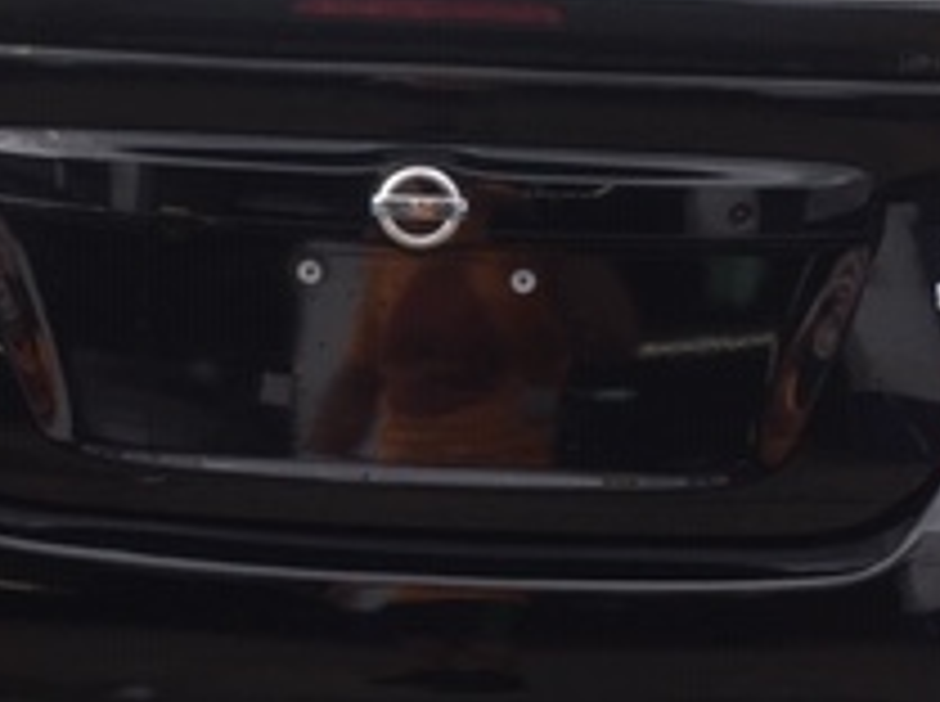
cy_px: 270
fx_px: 2413
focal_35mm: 89
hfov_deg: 22.0
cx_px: 351
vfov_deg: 16.5
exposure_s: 1/259
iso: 25
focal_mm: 4.15
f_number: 2.2
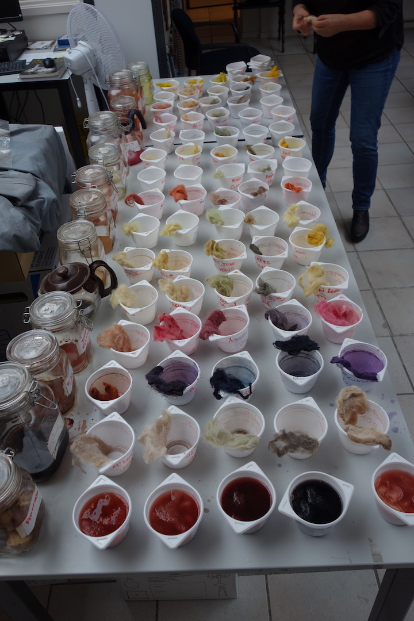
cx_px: 207
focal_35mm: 30
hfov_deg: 43.6
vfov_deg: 61.9
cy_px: 310
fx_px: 517
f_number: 2.8
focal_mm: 11.18
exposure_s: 1/100
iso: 125
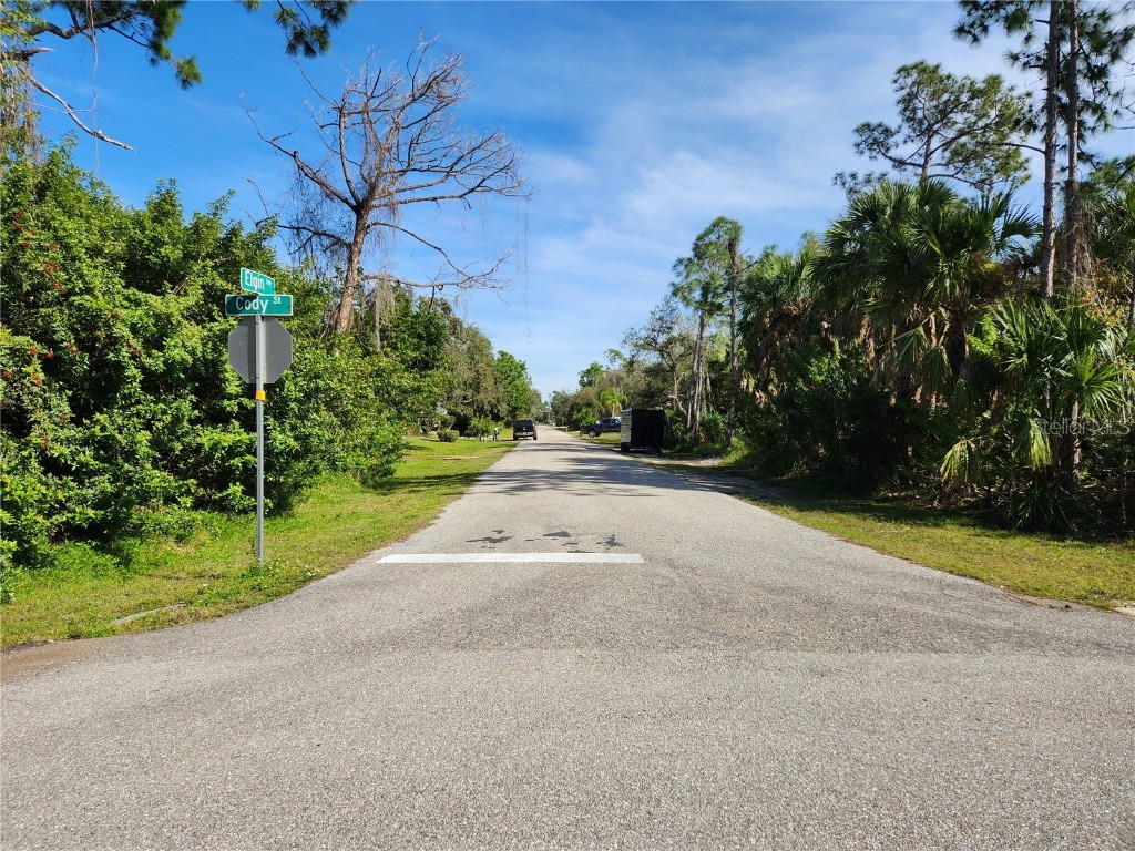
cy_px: 426
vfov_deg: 58.9
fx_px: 754
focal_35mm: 23
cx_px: 568
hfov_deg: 73.9
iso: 20
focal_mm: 5.4
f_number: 1.8
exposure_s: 1/1472
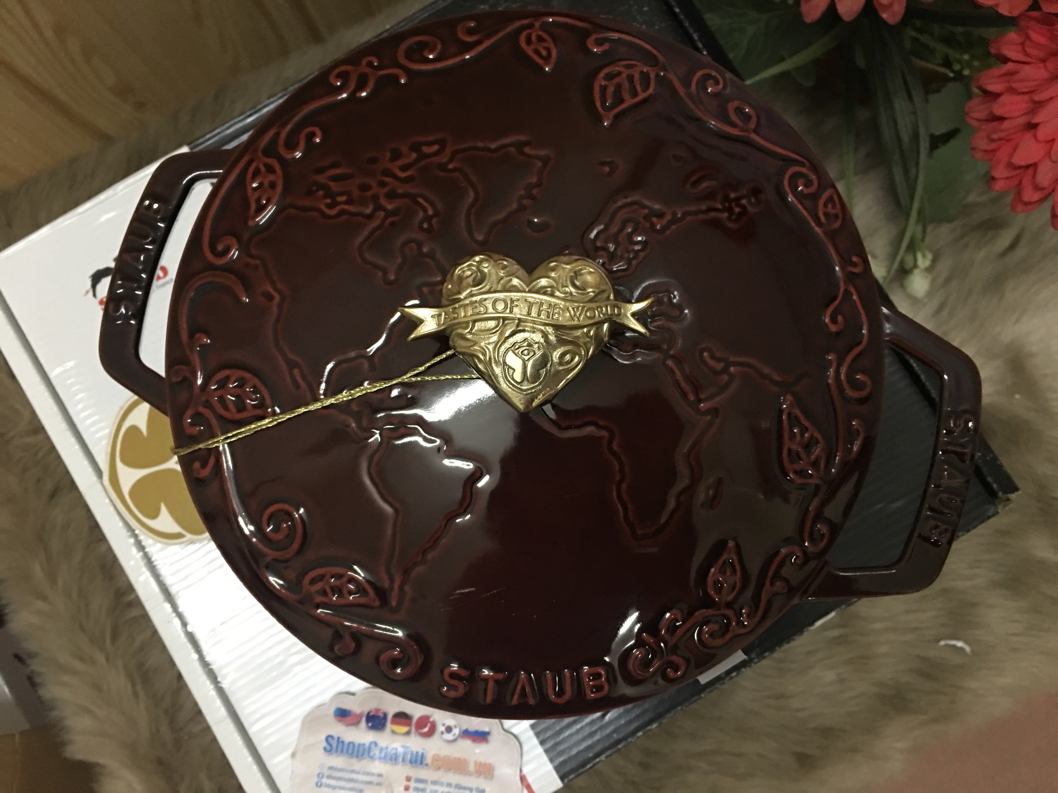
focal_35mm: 29
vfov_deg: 48.2
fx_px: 886
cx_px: 529
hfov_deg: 61.7
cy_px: 396
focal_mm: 4.15
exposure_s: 1/8
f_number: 2.2
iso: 125
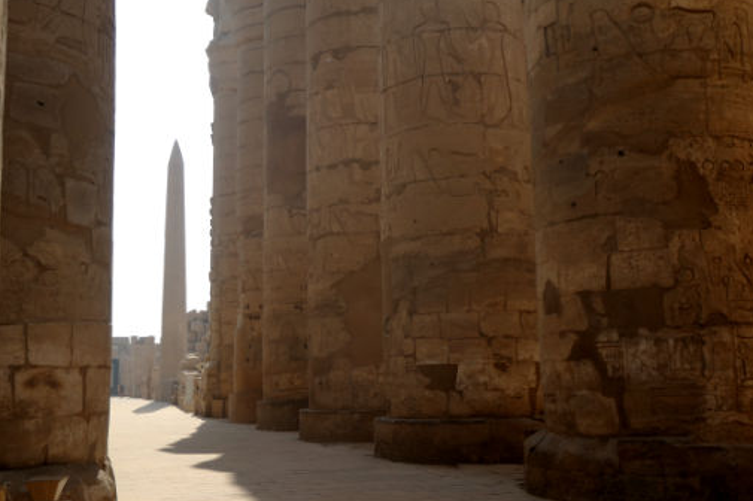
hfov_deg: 44.5
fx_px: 920
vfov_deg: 30.4
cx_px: 350
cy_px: 218
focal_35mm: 44
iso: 125
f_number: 3.8
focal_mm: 13.4
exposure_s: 1/800
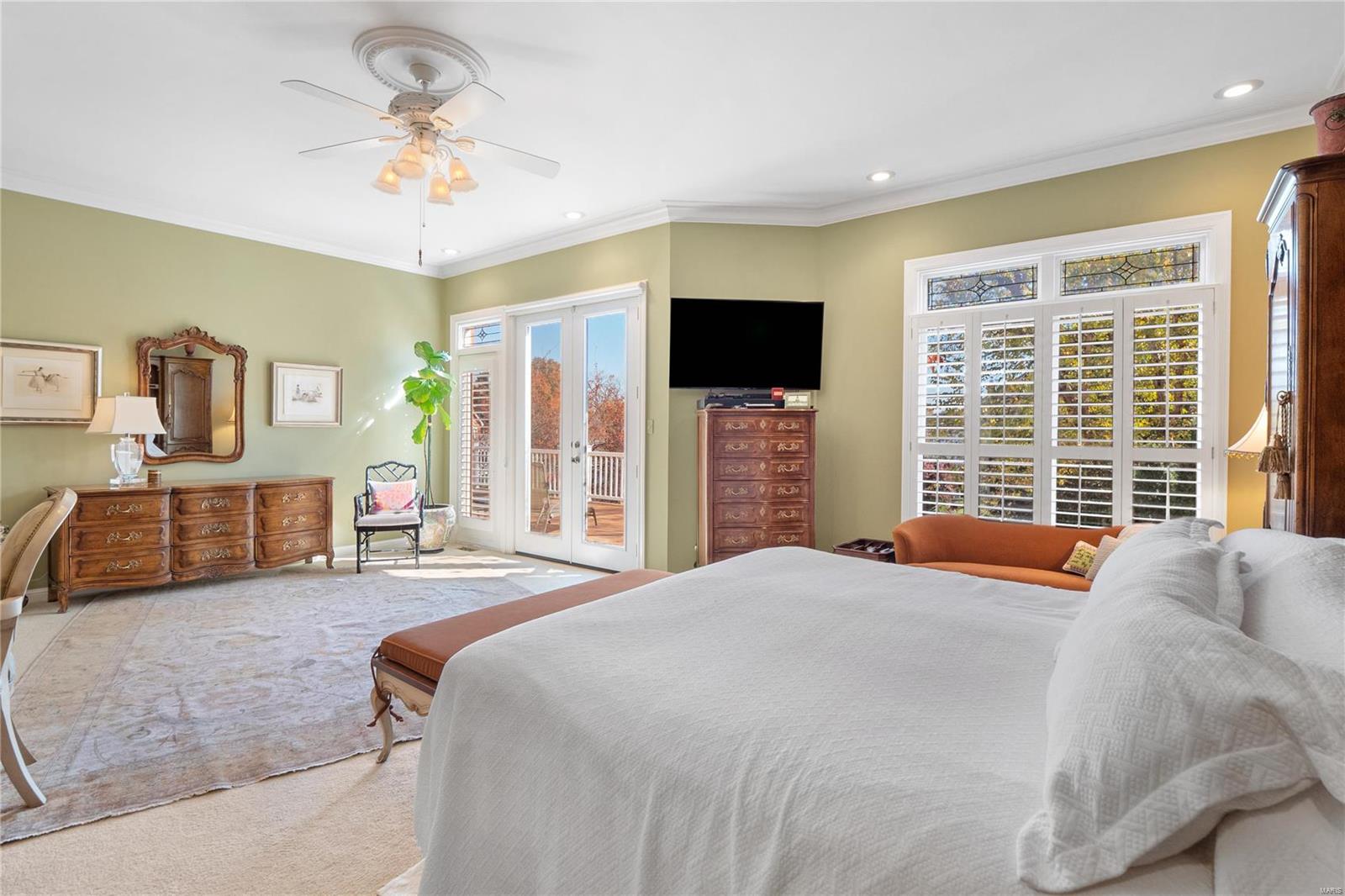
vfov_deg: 73.7
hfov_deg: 96.7
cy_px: 448
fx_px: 598
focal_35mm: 16
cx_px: 672
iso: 400
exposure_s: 1/6
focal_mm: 8
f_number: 6.3
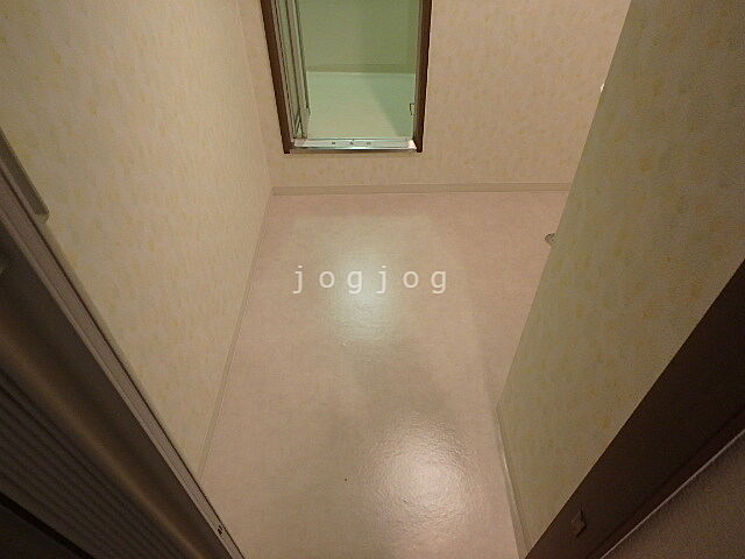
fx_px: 452
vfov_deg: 63.4
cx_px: 372
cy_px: 280
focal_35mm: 21
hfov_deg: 79.0
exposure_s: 1/30
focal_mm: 3.7
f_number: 3.5
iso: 400
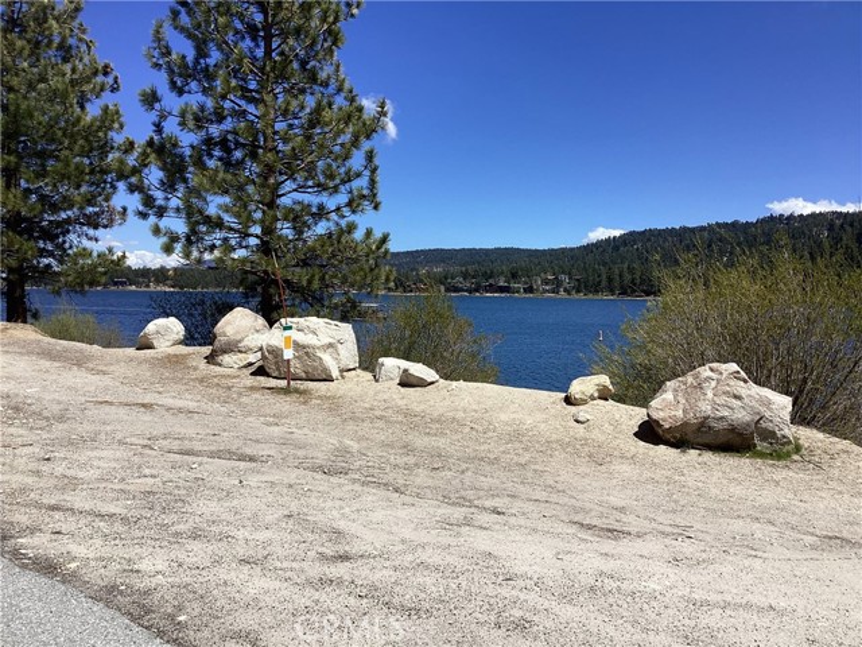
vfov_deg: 45.4
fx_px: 772
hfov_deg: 58.4
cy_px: 324
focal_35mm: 31
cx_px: 431
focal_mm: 3.3
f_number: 2.4
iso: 25
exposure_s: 1/1942
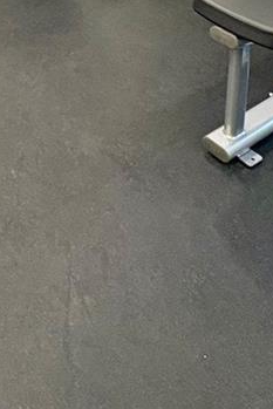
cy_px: -199
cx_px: -64
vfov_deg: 27.6
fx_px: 568
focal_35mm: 50
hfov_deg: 24.2
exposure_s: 1/60
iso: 400
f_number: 2.2
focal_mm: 2.22
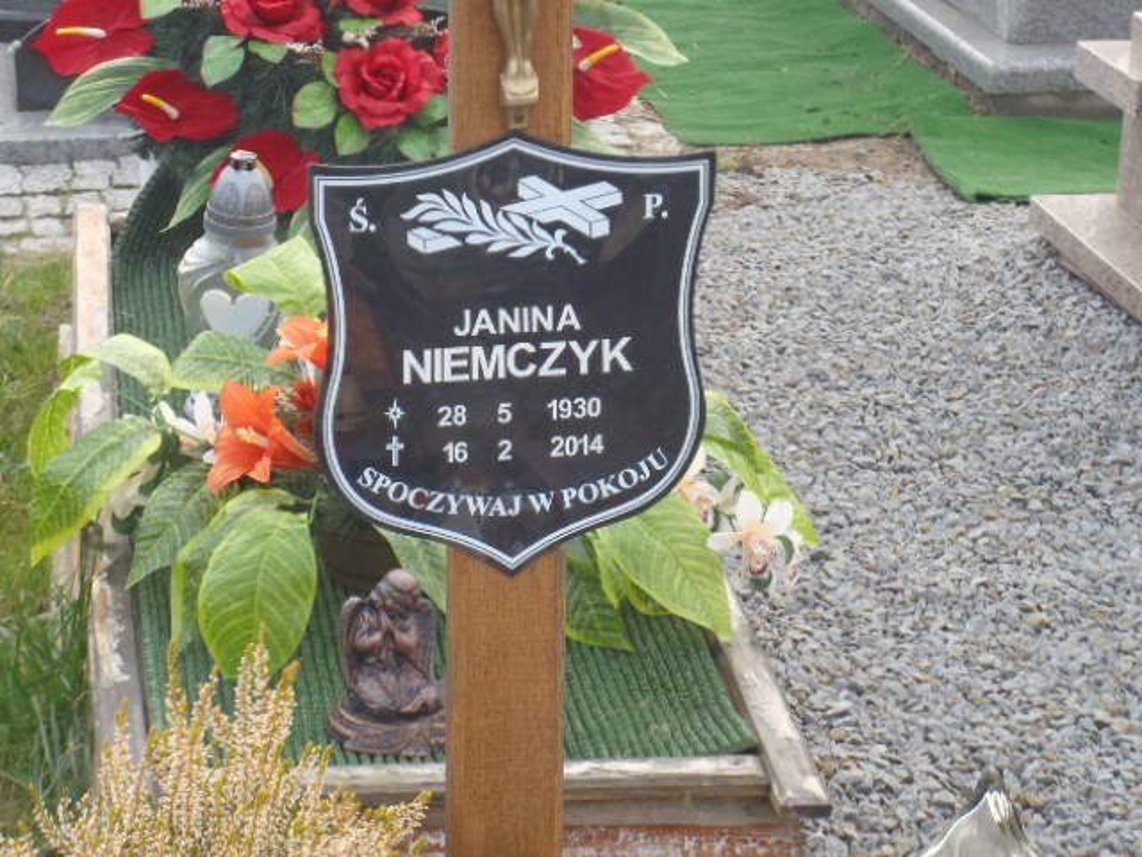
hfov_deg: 19.3
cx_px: 571
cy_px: 428
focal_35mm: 102
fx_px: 3365
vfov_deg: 14.5
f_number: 5.1
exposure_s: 1/80
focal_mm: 18.2
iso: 200
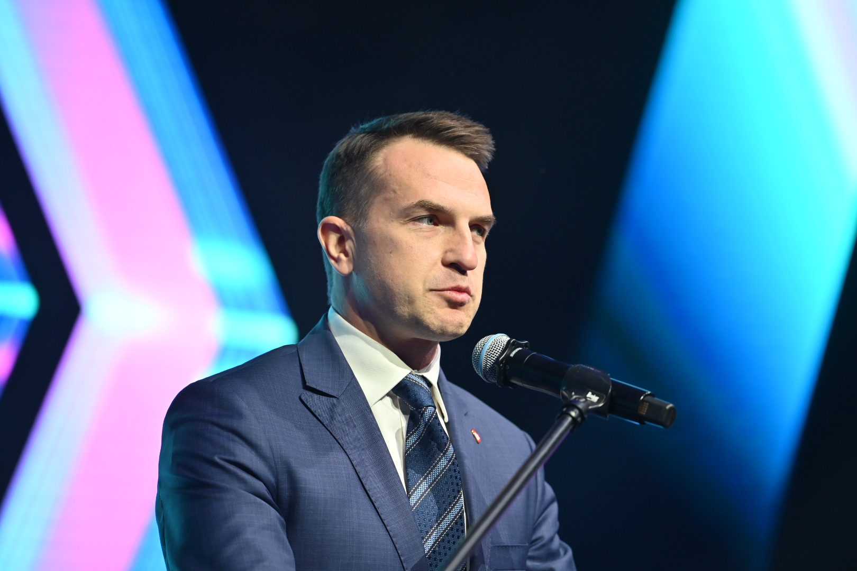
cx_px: 428
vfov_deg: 7.6
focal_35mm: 180
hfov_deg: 11.4
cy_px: 286
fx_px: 4285
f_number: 2.8
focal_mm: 180
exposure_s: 1/200
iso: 400
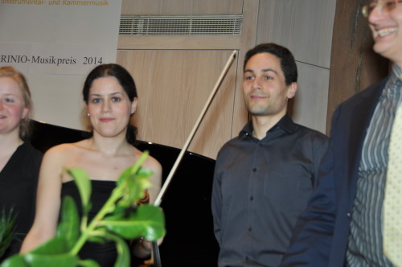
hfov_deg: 29.3
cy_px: 134
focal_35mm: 69
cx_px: 201
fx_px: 769
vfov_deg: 19.7
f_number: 4.5
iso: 200
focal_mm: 46
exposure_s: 1/60
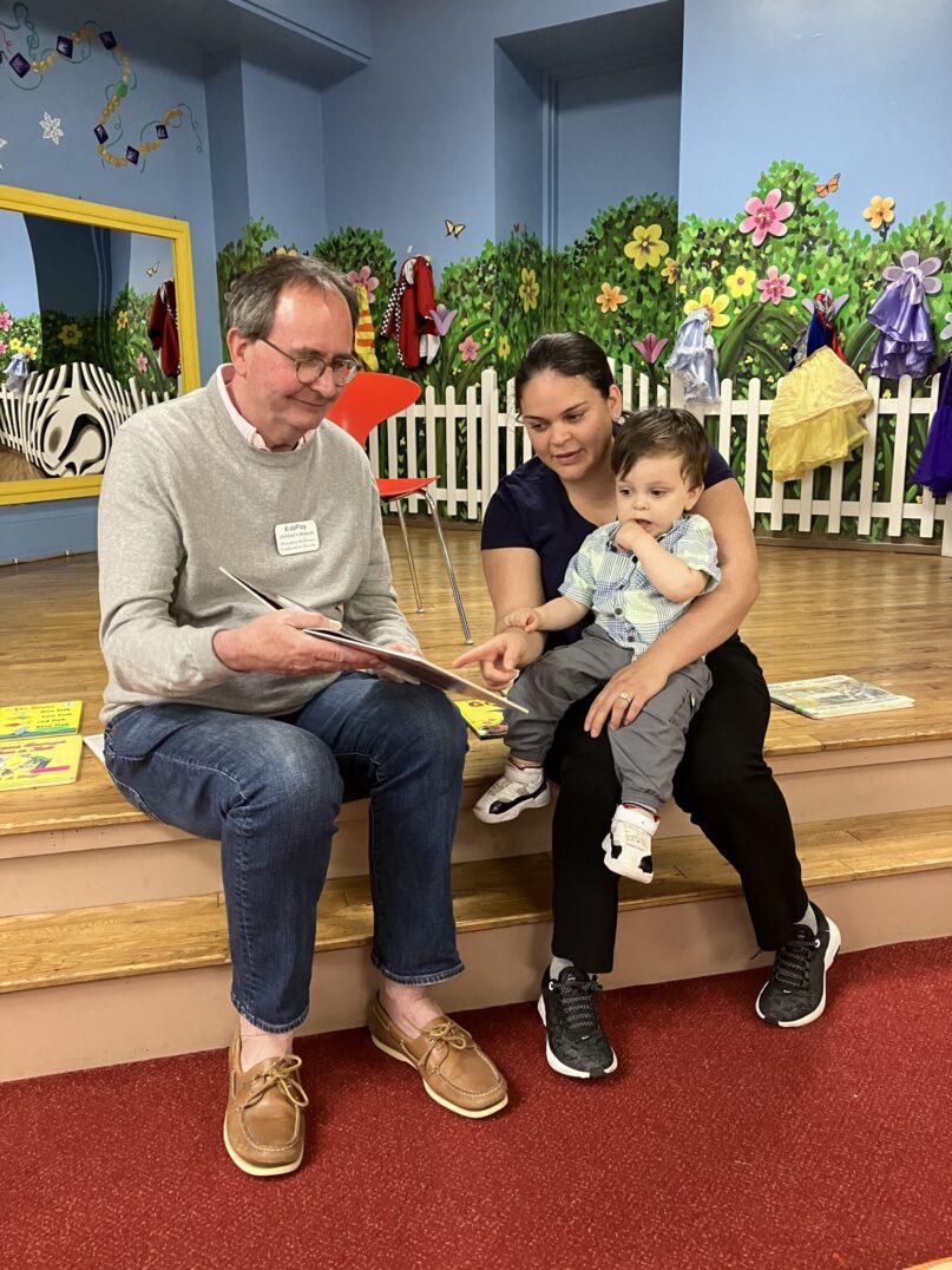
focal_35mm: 28
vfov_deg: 63.4
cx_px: 476
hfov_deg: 49.7
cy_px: 635
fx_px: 1027
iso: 320
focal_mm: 3.99
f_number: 1.8
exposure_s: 1/60
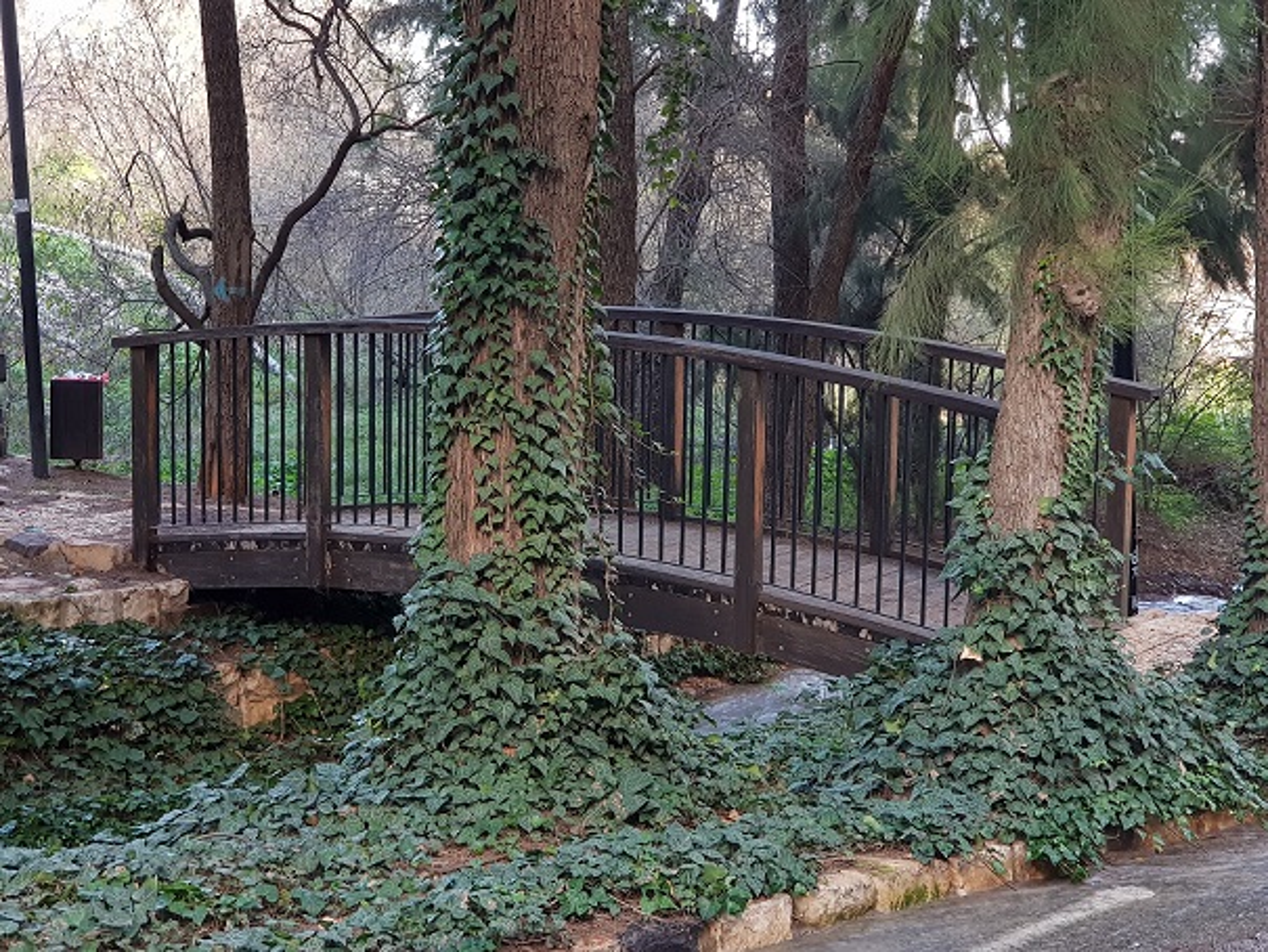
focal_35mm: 52
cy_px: 476
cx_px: 634
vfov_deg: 28.0
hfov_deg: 36.8
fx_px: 1905
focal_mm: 6
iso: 50
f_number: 2.4
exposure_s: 1/30
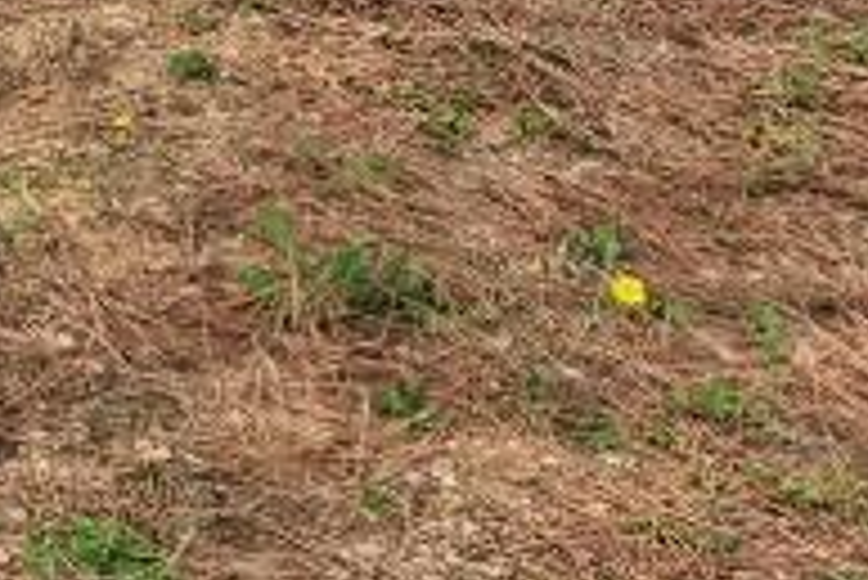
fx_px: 3330
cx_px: -841
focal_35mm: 138
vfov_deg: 8.9
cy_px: -850
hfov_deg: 13.0
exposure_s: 1/971
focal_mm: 4.69
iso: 25
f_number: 1.8
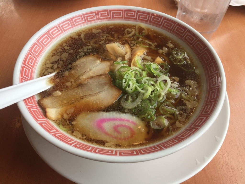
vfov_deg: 48.2
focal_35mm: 29
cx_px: 122
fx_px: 205
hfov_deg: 61.7
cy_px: 92
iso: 32
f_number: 2.2
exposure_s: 1/278
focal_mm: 4.15
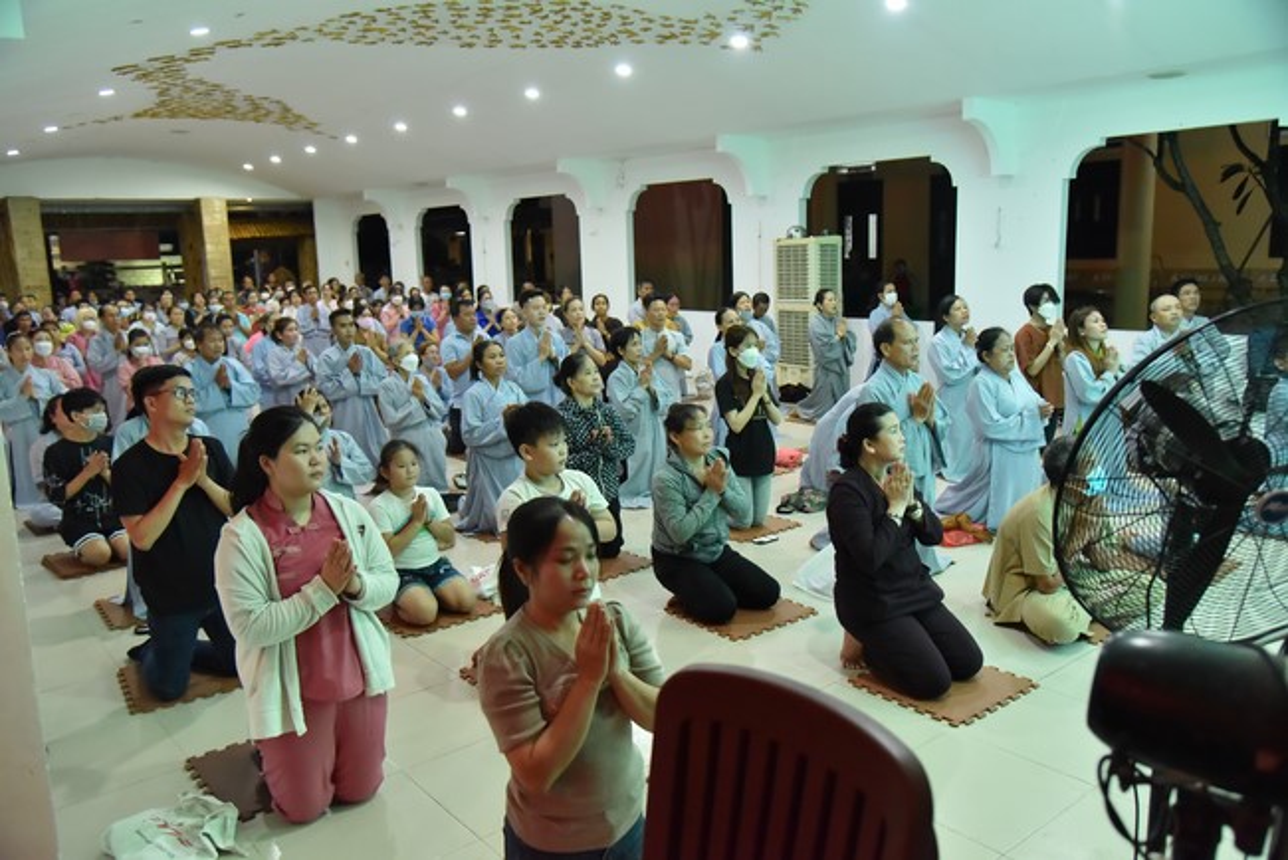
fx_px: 1002
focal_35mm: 28
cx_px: 644
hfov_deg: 65.4
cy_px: 430
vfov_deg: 46.4
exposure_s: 1/125
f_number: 4
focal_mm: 28
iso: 4000
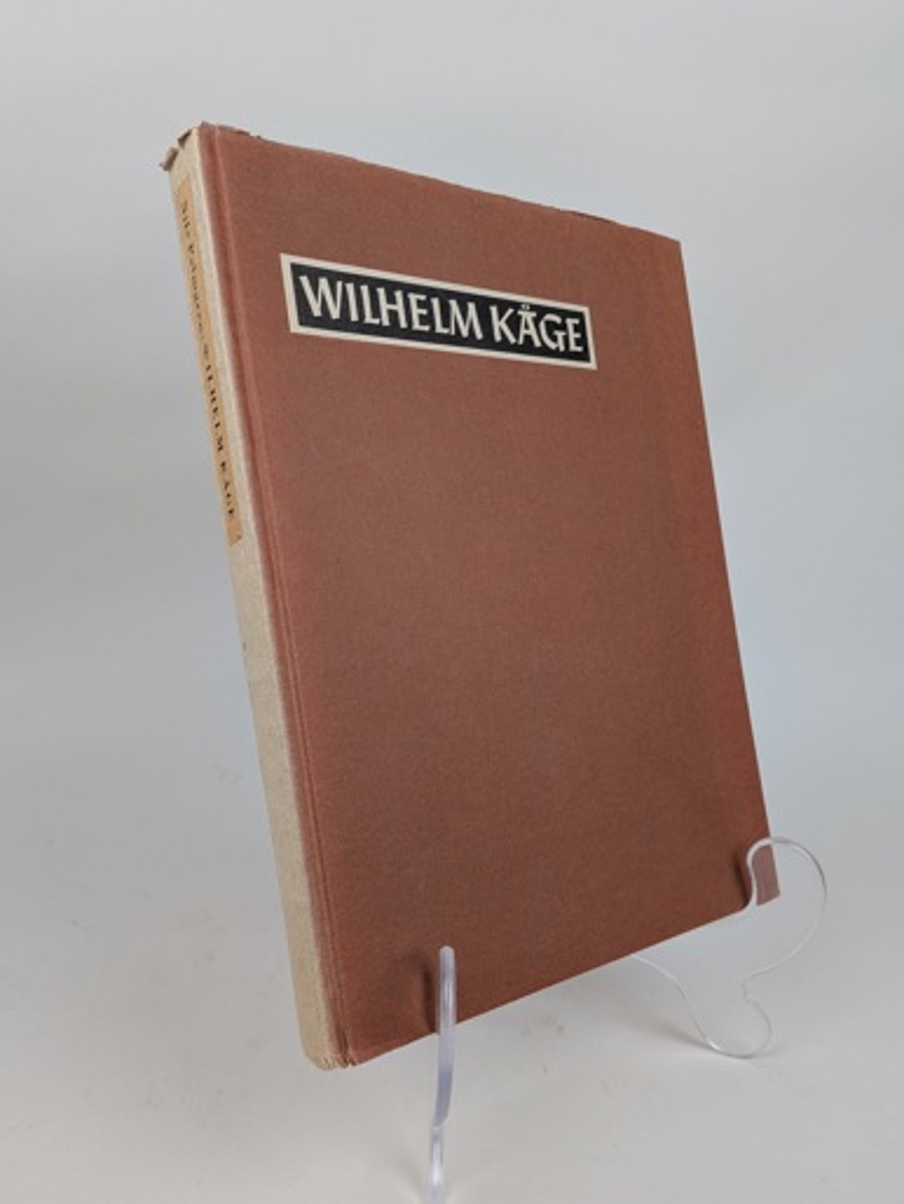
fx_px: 974
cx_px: 468
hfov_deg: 49.8
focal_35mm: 28
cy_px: 689
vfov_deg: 63.1
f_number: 1.7
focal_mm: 4.53
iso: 30
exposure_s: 1/138
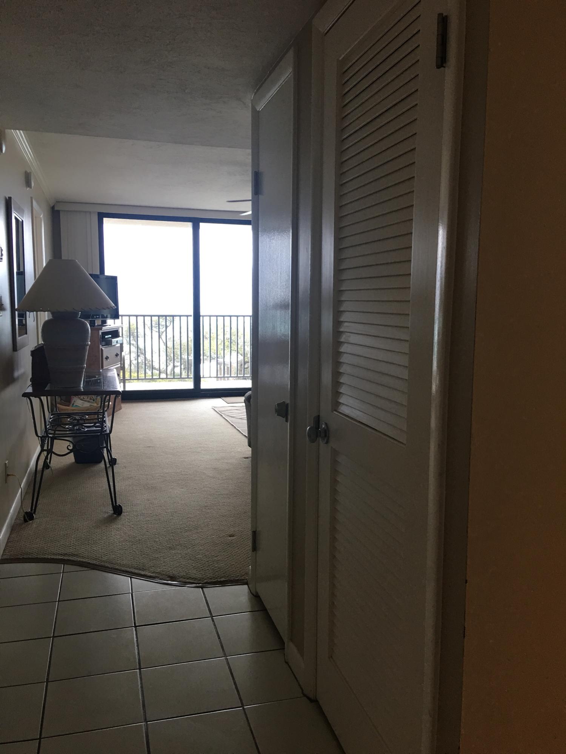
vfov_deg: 61.7
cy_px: 377
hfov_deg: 48.2
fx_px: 632
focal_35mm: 29
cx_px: 283
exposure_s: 1/30
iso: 32
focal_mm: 4.15
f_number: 2.2
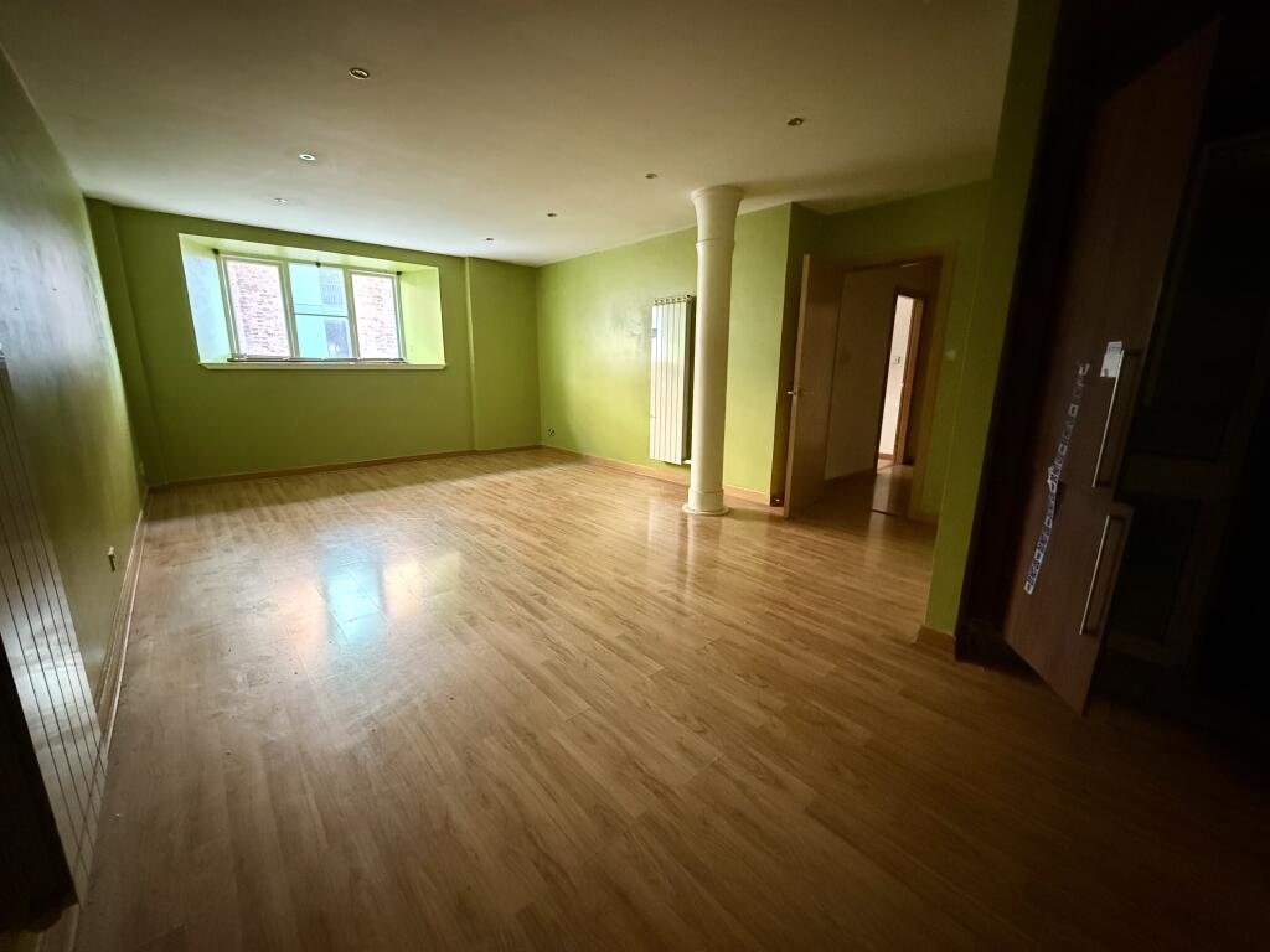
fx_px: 514
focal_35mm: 14
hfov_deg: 102.1
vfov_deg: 85.7
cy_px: 476
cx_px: 635
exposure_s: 1/52
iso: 1250
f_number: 2.2
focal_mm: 2.22
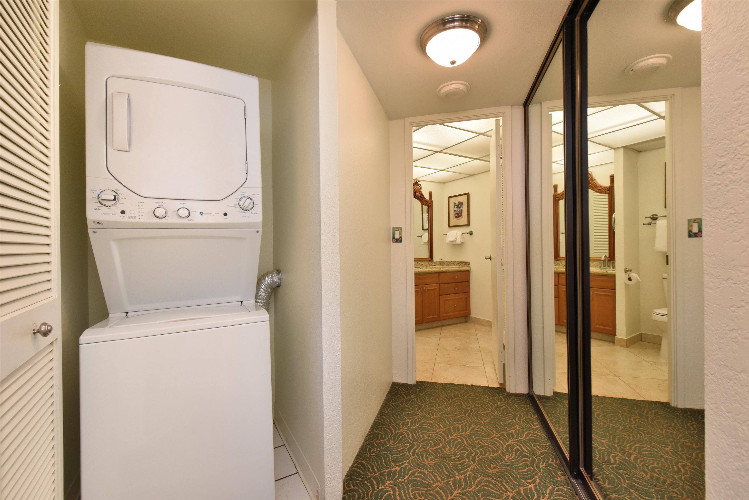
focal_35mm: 15
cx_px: 374
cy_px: 250
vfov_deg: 77.4
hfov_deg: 100.4
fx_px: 312
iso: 4000
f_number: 16
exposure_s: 1/60
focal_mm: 15
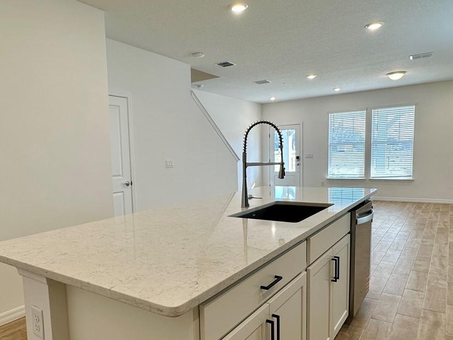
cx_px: 184
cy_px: 191
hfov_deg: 64.8
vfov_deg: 51.2
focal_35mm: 27
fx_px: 353
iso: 64
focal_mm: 2.22
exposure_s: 1/120
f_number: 2.2
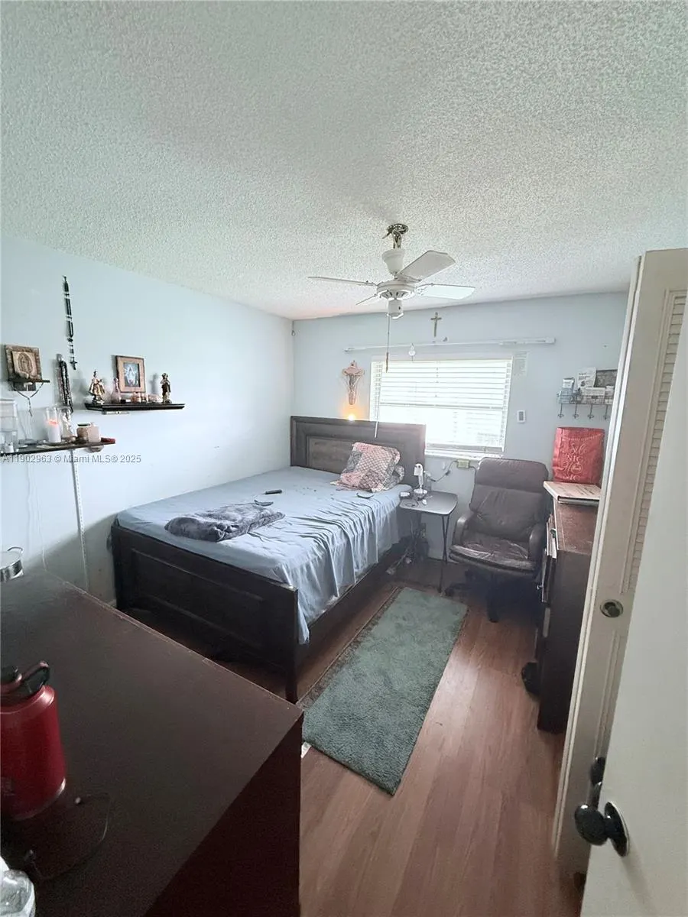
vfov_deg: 102.1
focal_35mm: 14
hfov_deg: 85.7
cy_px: 458
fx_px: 371
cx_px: 344
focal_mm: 2.22
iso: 640
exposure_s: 1/60
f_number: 2.2
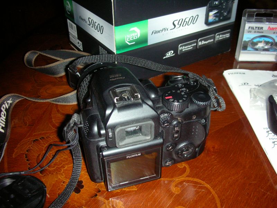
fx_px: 280
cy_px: 104
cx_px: 138
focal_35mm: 35
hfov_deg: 52.6
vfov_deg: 40.7
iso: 130
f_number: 8.5
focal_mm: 5.8
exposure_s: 1/60.1
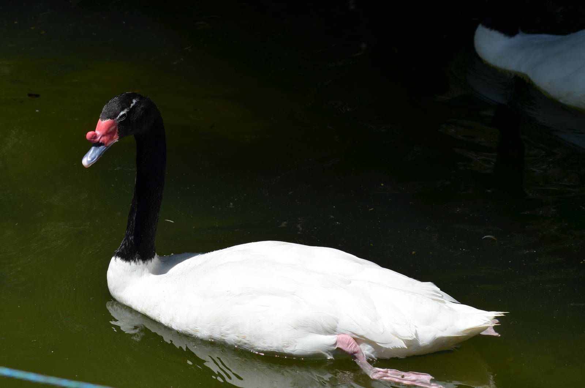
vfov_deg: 13.0
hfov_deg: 19.5
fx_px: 1703
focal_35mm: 105
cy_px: 194
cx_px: 292
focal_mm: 70
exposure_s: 1/800
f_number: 7.1
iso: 200
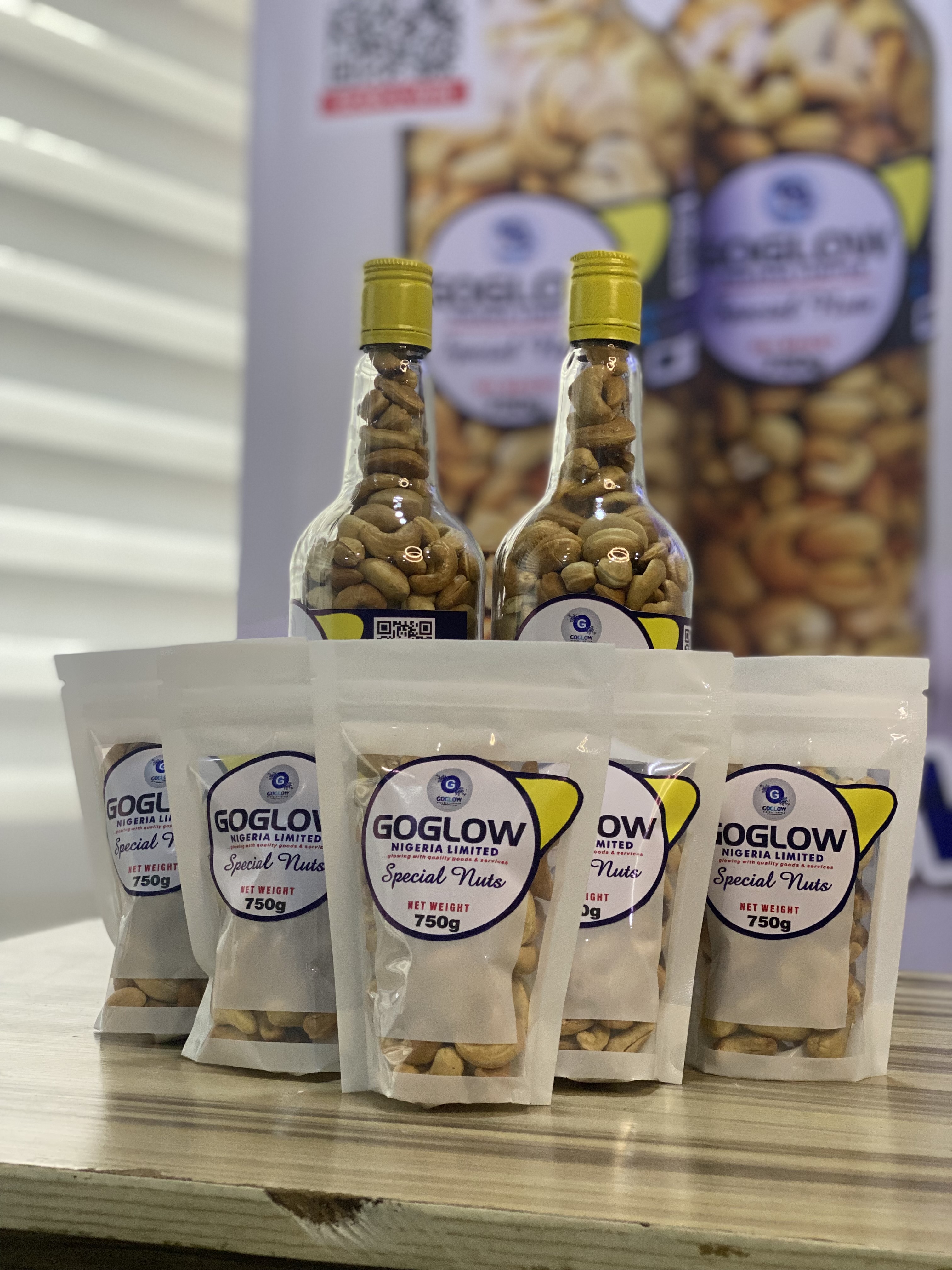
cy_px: 635
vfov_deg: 36.8
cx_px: 476
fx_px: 1907
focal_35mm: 52
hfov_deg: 28.0
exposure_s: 1/75
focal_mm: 6
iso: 250
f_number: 2
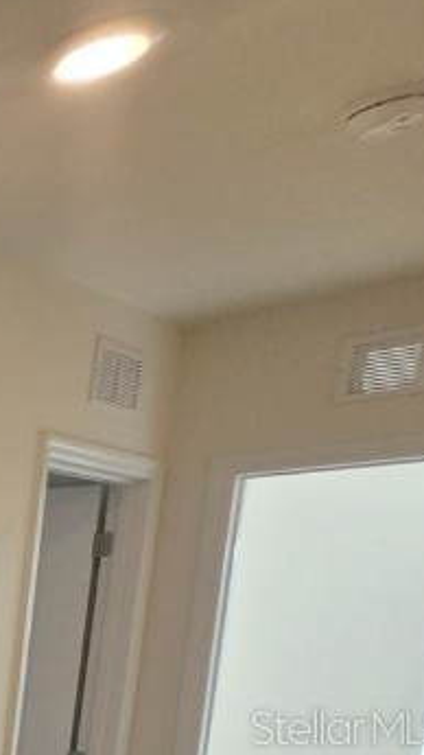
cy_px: 727
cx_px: -662
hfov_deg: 14.0
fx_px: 840
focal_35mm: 42
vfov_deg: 42.8
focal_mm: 1.7
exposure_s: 1/60
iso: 64
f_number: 2.2
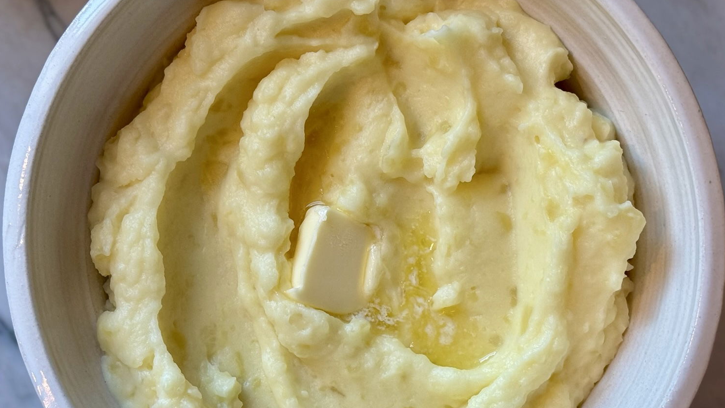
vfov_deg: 22.6
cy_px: 250
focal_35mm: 53
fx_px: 1019
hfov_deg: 39.2
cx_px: 364
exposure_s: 1/60
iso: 50
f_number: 1.78
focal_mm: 6.76
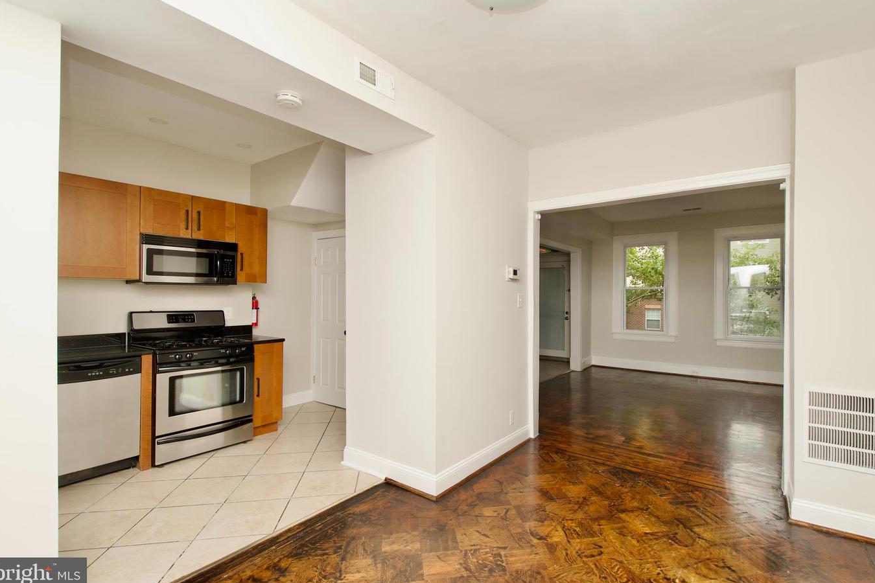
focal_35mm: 16
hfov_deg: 96.7
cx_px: 452
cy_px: 280
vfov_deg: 73.7
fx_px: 389
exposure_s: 1/80
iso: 320
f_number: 7.1
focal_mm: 10
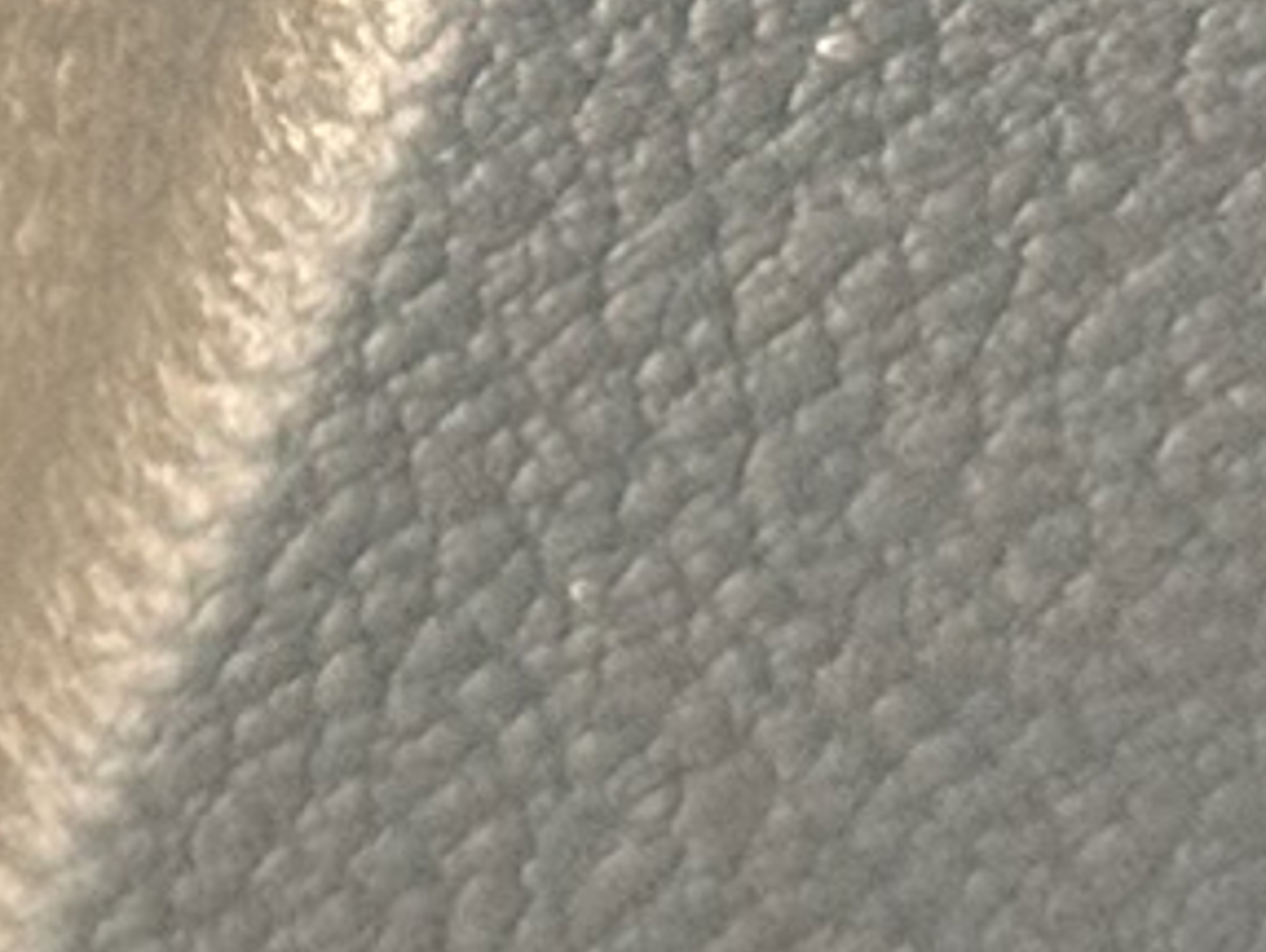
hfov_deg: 5.6
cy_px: -485
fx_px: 12524
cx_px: -1919
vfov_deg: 4.3
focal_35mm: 342
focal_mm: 6.76
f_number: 1.78
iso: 250
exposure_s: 1/45
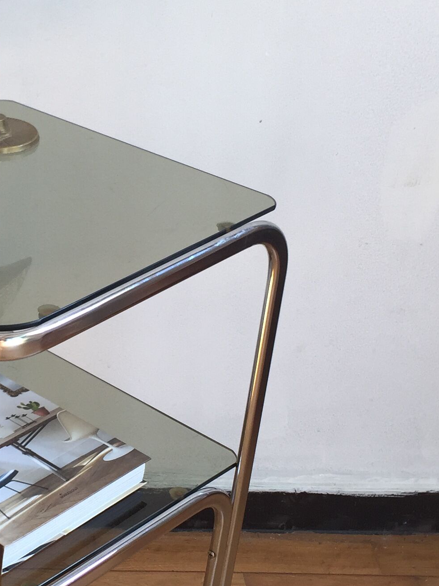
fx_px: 1218
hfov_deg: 20.0
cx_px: 26
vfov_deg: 27.0
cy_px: 362
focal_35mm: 72
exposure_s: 1/100
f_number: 2.2
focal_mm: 4.15
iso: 40
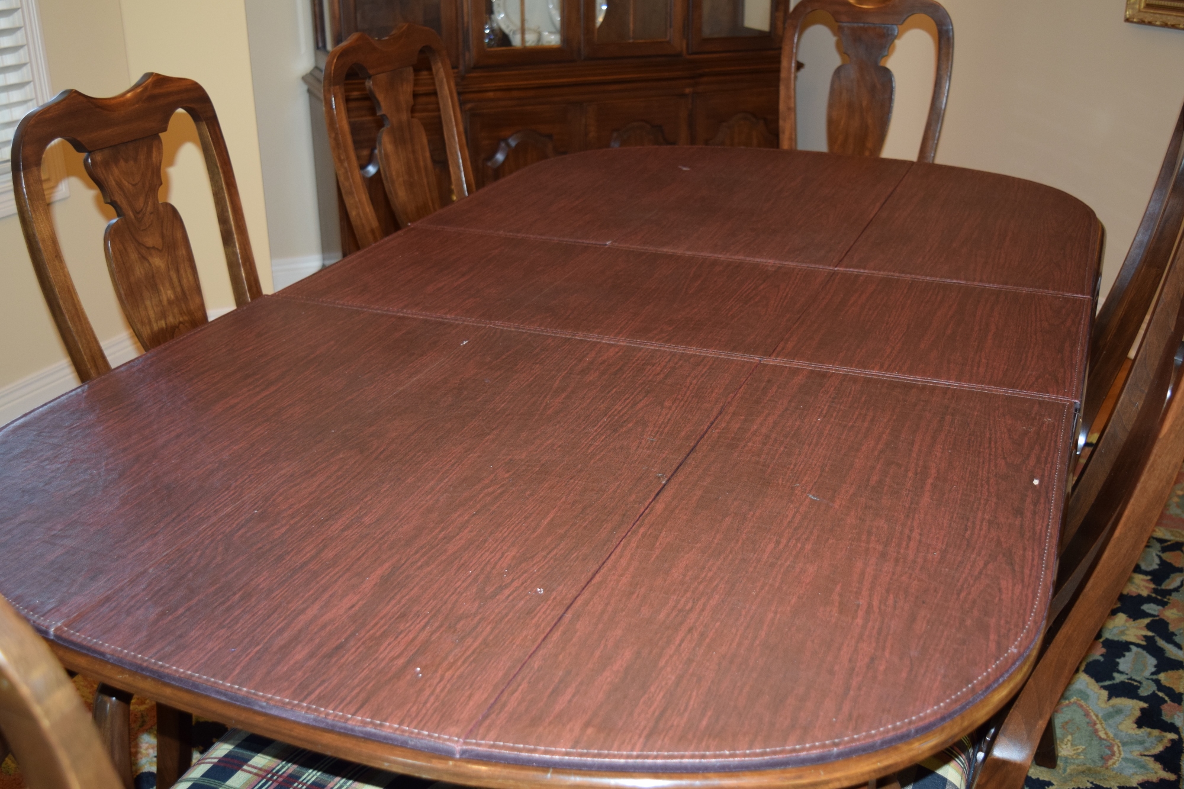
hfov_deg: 51.3
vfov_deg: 35.5
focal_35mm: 38
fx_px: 1233
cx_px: 592
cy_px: 394
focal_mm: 25
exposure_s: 1/60
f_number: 4
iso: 900
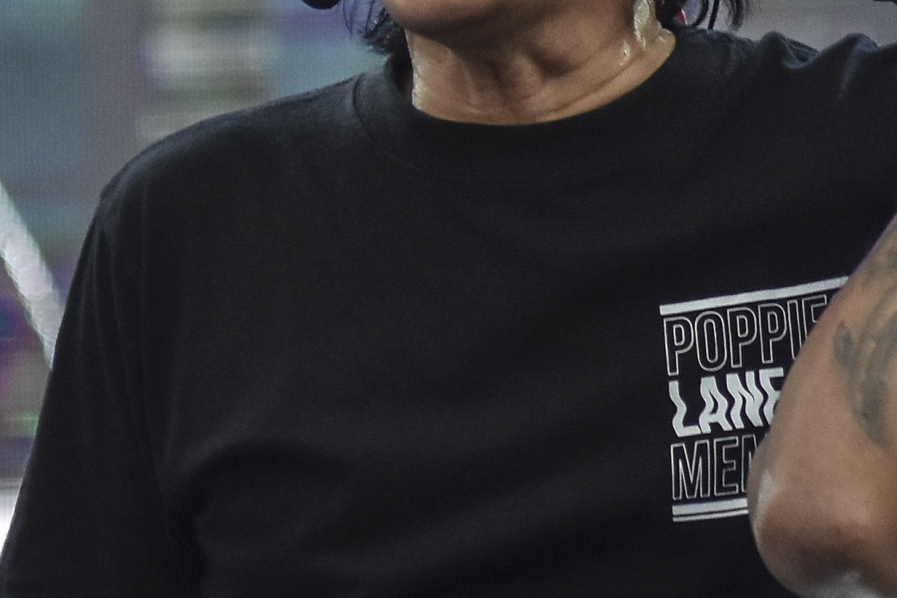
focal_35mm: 1034
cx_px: 1087
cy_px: 90
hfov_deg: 2.0
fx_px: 25756
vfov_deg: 1.3
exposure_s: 1/400
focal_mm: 170
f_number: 3.5
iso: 800
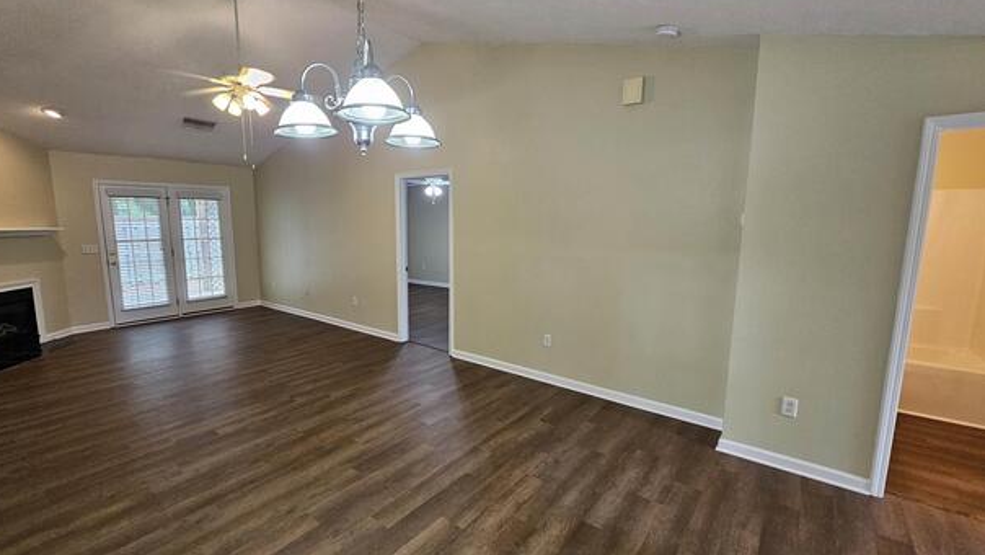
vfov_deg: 70.5
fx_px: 392
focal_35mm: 15
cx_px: 473
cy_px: 295
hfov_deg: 102.9
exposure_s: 1/60
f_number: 2.2
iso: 320
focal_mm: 2.2
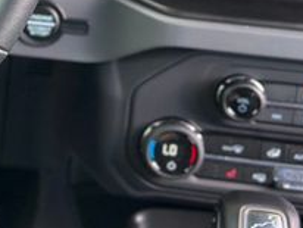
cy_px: -91
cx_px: -152
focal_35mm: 149
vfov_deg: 9.7
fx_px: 1306
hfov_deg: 12.6
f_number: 1.78
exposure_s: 1/63
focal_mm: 6.86
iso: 125
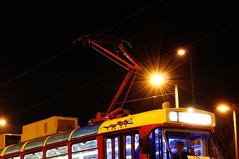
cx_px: 59
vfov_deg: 16.1
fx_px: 565
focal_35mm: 85
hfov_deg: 23.6
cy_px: 107
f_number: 11
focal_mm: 26
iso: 200
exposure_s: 8
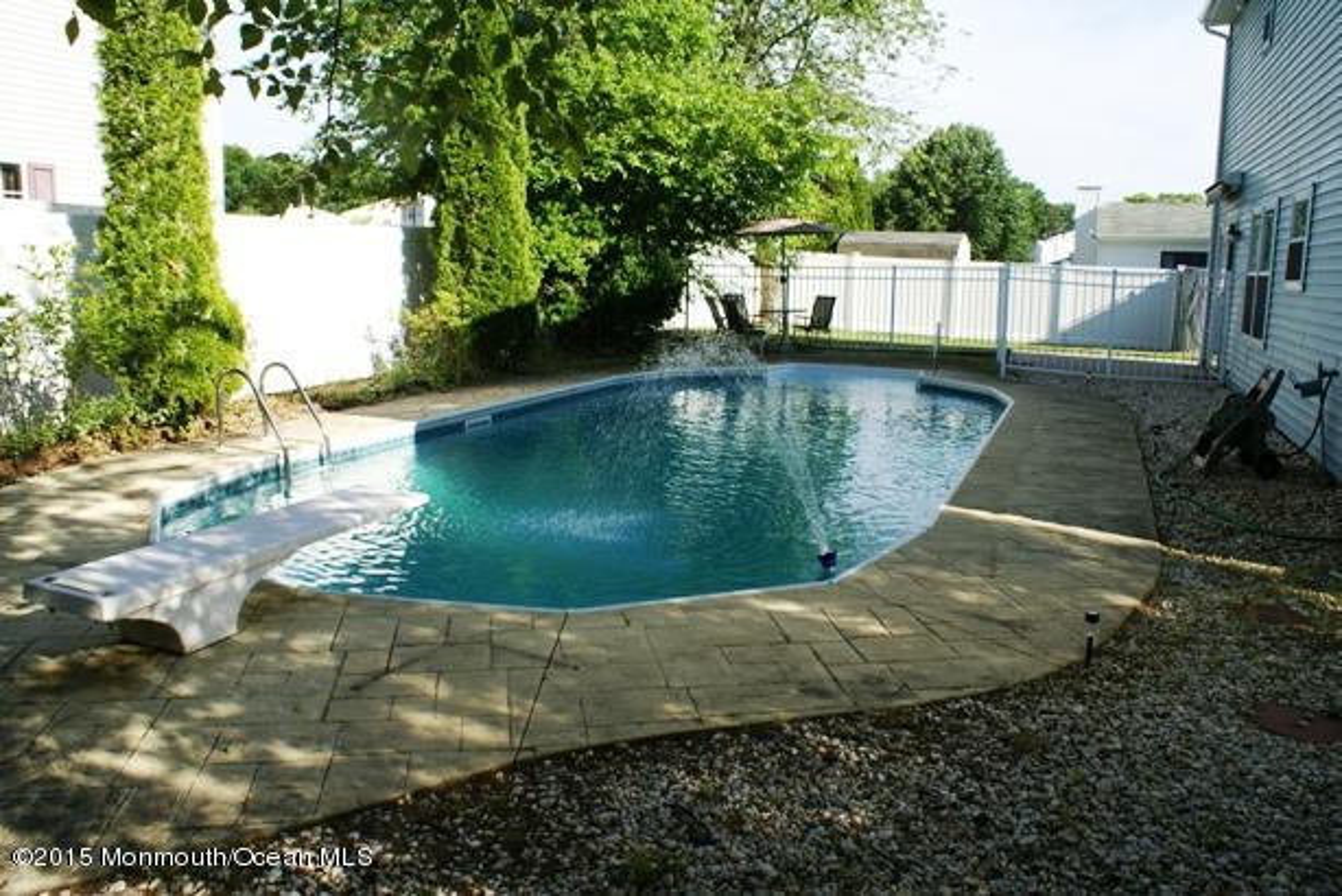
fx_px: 1007
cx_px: 671
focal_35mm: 27
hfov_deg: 67.4
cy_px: 448
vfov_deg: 48.0
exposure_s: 1/100
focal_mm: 18
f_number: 10
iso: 100
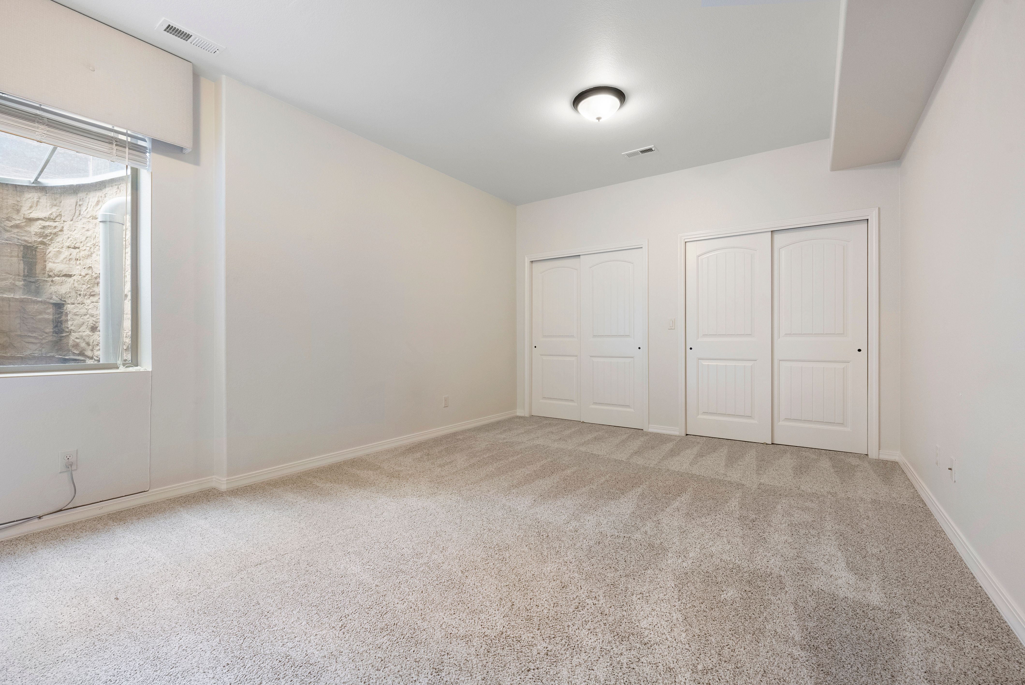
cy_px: 342
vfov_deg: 77.4
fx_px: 427
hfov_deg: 100.4
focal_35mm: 15
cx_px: 512
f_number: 9
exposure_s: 1/4
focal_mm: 15
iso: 640
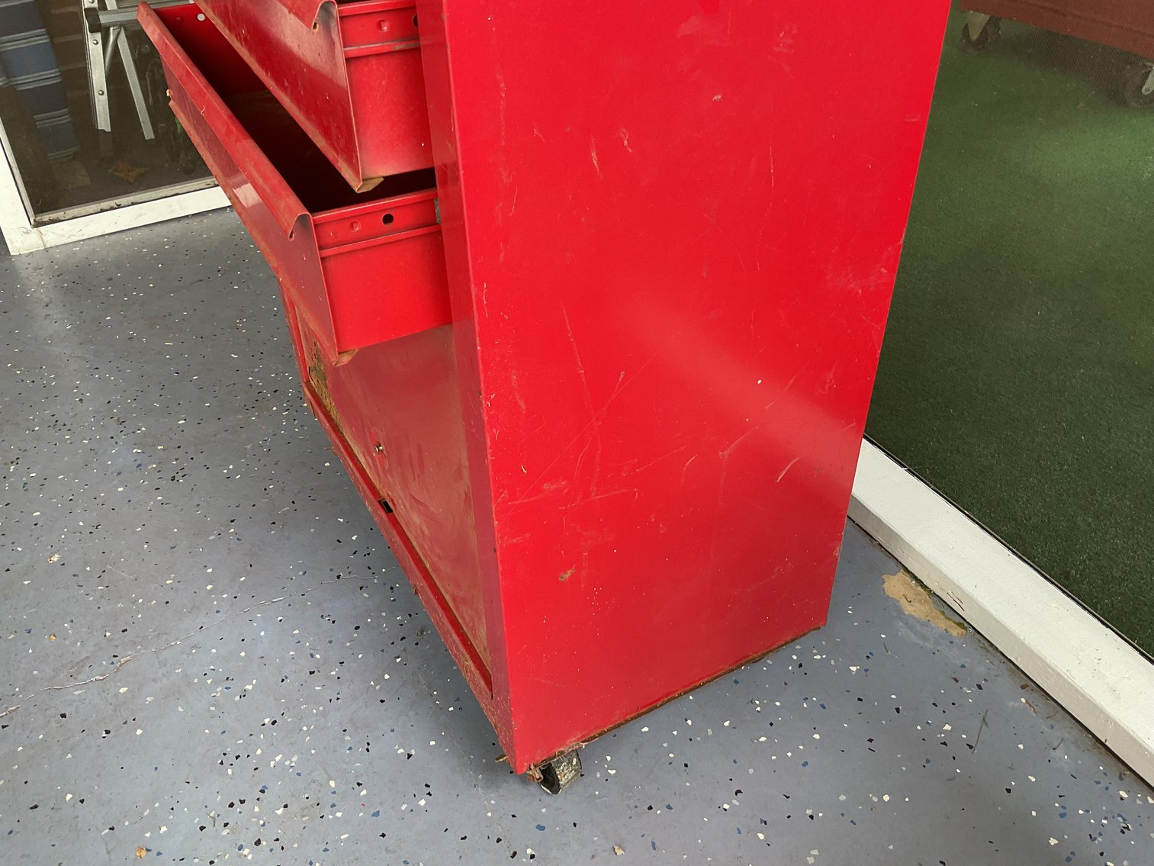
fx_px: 967
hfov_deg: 61.7
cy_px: 433
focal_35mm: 29
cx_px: 577
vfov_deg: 48.2
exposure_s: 1/60
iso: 40
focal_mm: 3
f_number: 1.8
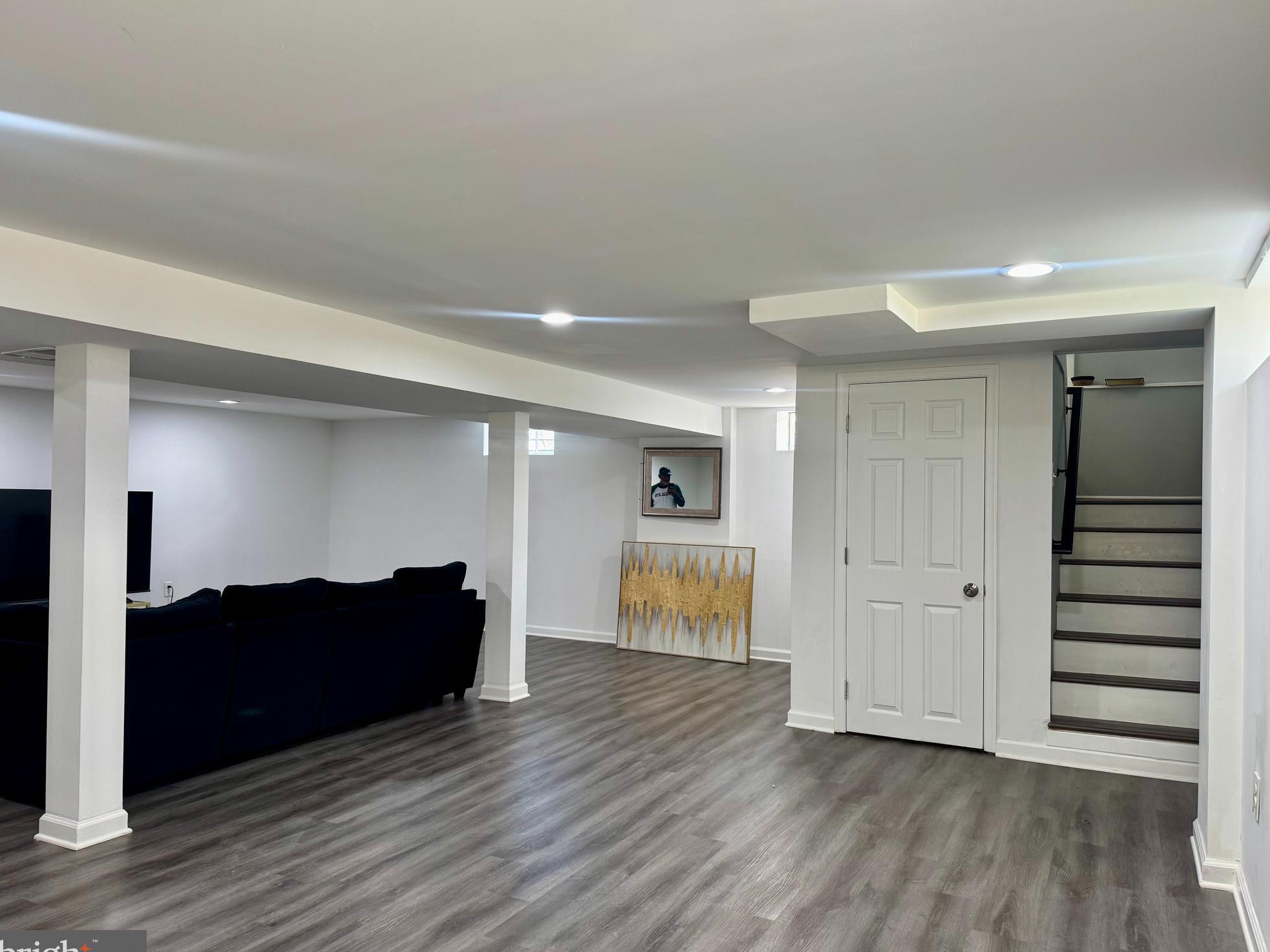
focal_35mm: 25
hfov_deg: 69.4
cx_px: 647
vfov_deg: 54.9
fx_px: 917
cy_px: 487
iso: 125
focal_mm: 6.76
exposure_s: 1/60
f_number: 1.78
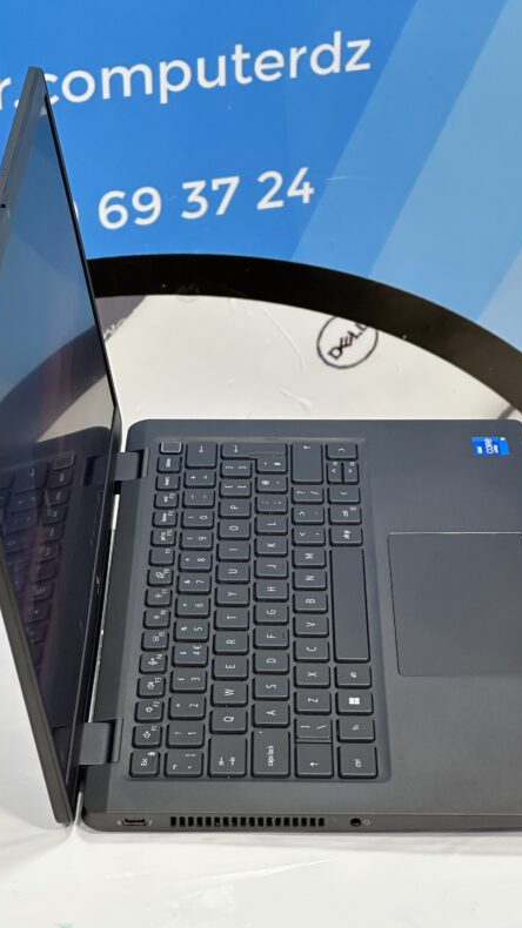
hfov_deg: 14.2
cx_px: 287
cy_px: 469
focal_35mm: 85
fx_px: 2093
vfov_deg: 25.0
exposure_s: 1/100
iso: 250
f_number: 2.8
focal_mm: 9
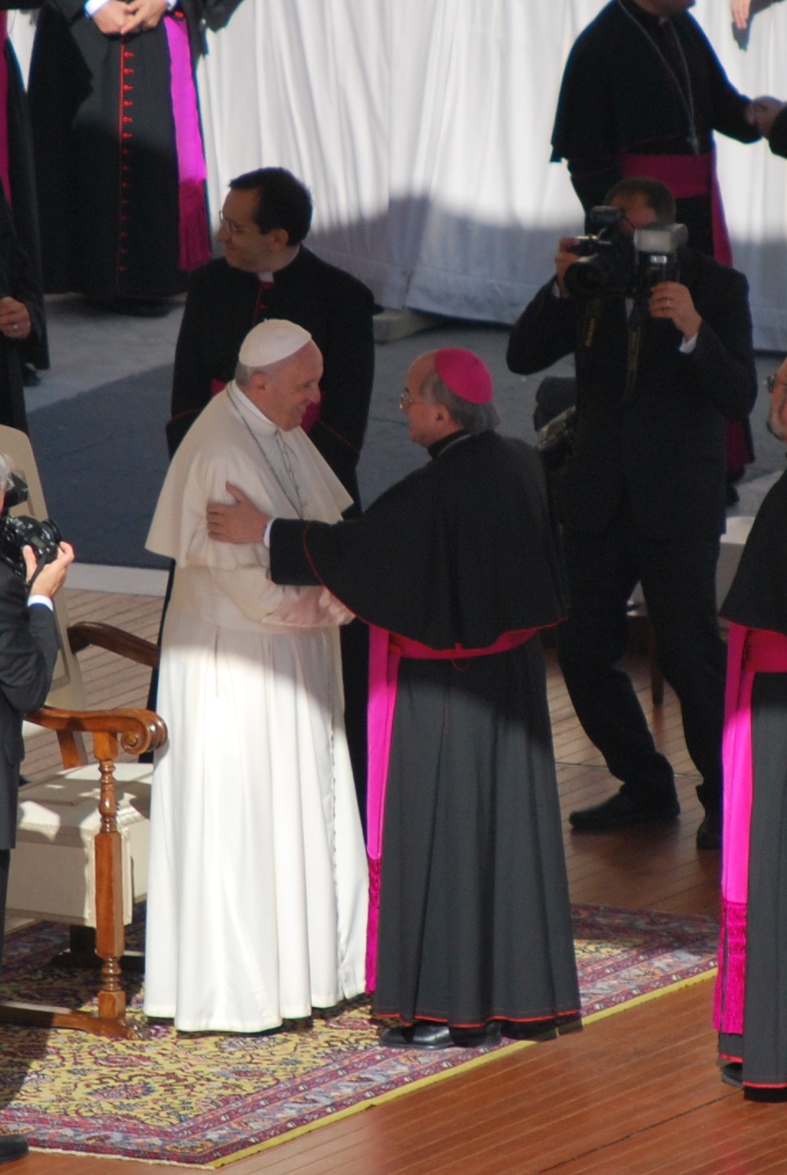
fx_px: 9806
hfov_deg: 4.6
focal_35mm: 300
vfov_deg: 6.9
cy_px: 588
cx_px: 394
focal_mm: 200
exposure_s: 1/1000
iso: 200
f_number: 5.6
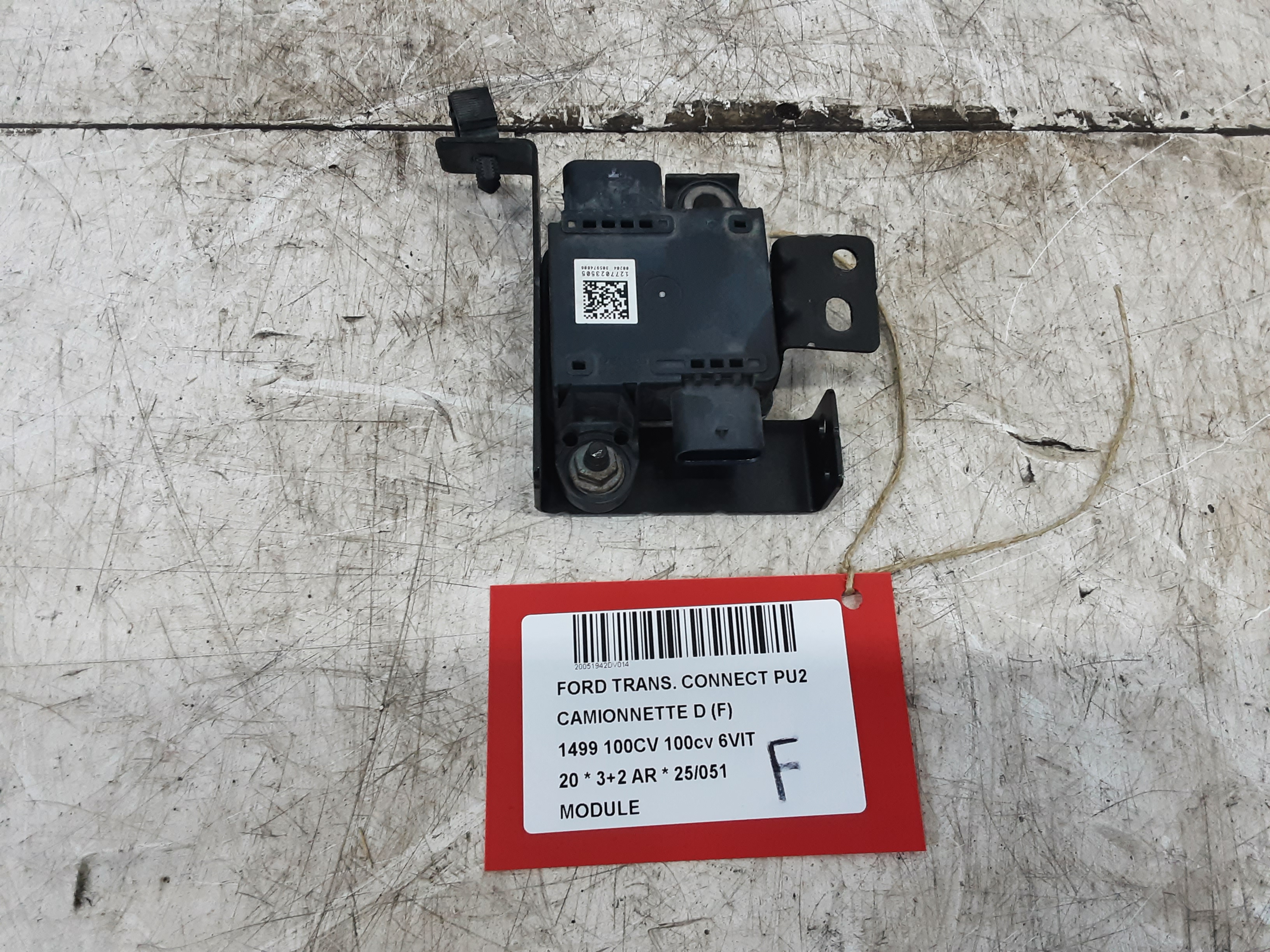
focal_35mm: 27
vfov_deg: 51.4
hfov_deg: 65.3
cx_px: 635
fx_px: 991
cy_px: 476
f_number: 1.9
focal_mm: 2.91
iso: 125
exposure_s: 1/50
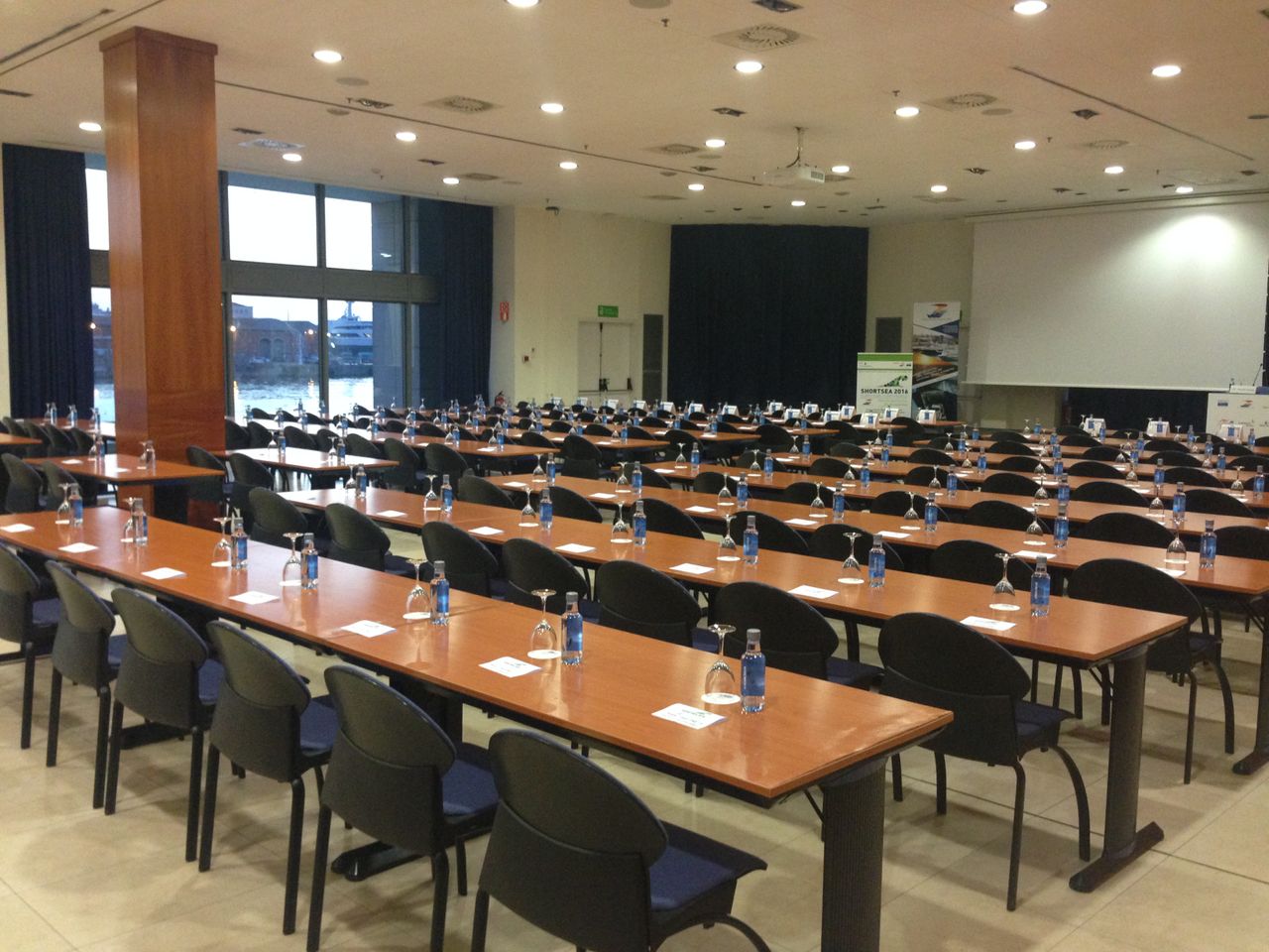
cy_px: 476
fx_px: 1210
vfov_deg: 42.9
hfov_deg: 55.4
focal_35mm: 33
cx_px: 634
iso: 250
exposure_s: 1/20
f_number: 2.4
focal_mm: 4.12
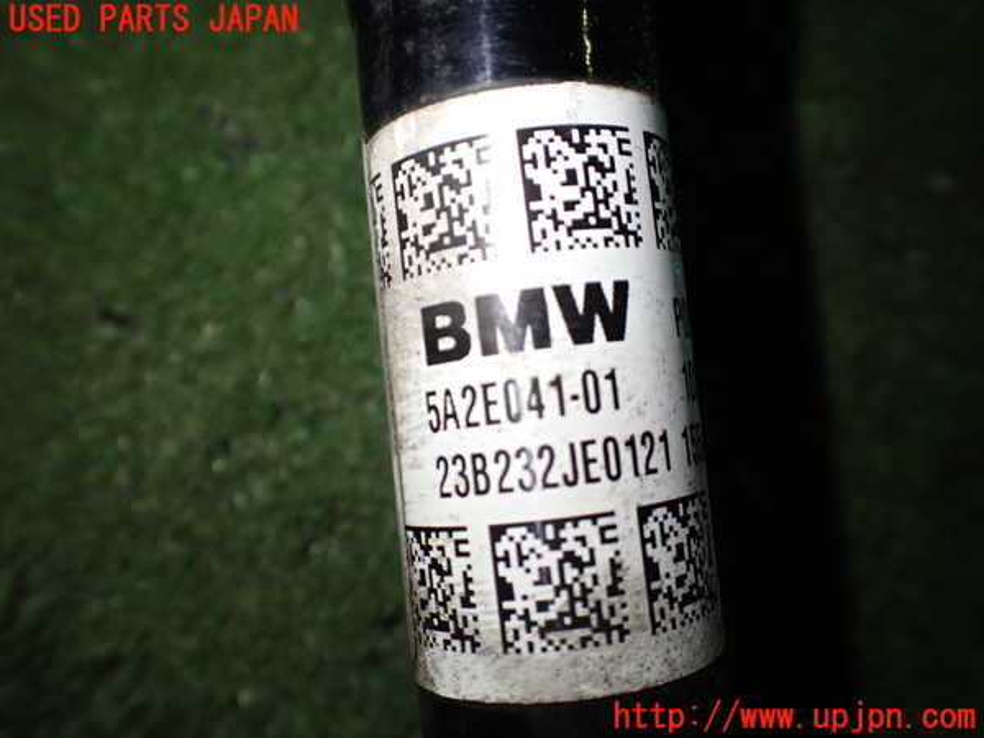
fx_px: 853
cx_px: 492
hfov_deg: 60.0
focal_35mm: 30
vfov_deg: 46.8
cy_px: 369
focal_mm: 5.4
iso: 200
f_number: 2.3
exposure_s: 1/125
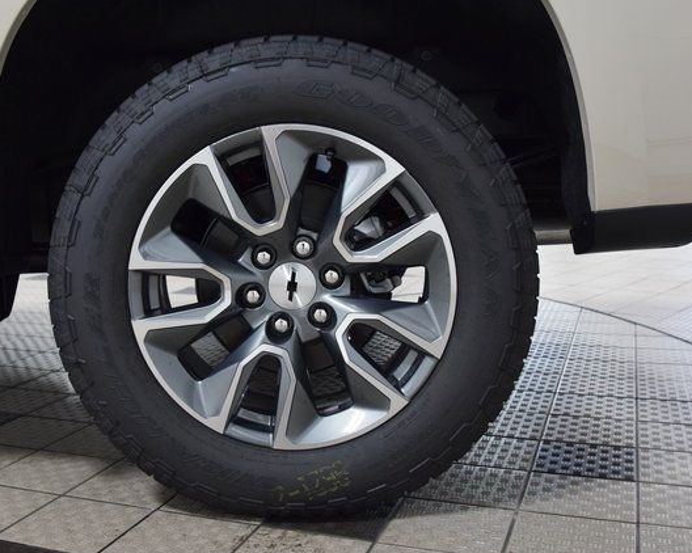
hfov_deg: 44.7
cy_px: 278
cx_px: 292
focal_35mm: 41
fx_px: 839
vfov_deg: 36.5
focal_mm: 24
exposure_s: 1/60
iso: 1600
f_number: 4.5
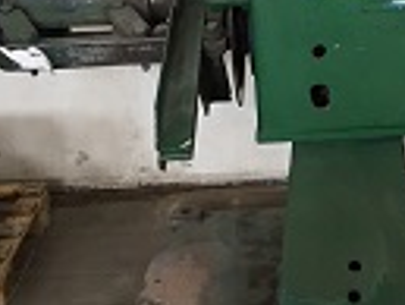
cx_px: 374
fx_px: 1054
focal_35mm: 90
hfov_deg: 21.2
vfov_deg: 16.3
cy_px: 53
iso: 64
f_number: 2.2
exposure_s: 1/30
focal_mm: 4.15
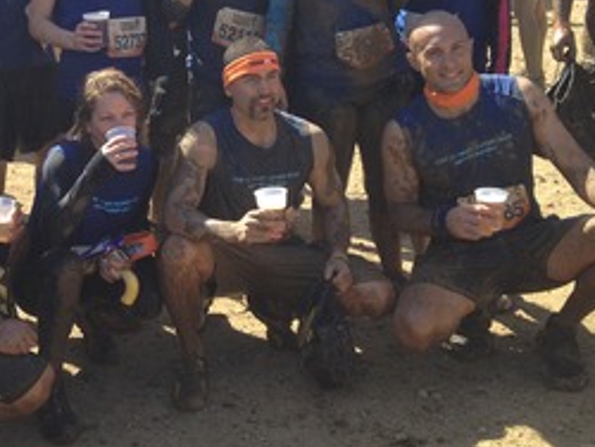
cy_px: 128
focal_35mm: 63
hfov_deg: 29.9
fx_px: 1084
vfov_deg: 23.2
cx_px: 107
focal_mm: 4.28
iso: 64
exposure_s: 1/600
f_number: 2.4
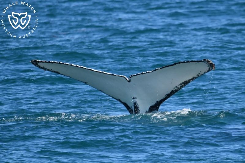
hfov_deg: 3.4
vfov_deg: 2.3
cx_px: 122
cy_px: 82
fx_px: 4082
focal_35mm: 600
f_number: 6.3
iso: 1600
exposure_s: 1/8000
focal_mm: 600
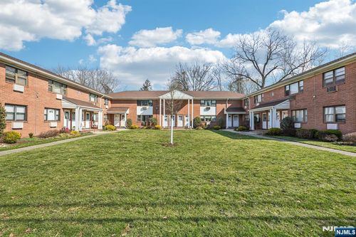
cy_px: 118
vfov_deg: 73.7
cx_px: 178
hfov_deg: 96.8
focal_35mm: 16
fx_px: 158
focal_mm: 16
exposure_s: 1/200
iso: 100
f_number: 9
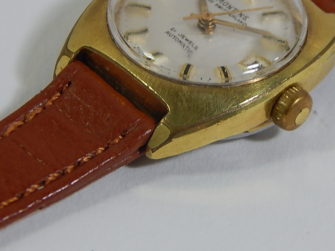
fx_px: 2352
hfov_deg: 8.1
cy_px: 77
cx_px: 223
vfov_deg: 6.1
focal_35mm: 243
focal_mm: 28.7
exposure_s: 1/30
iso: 200
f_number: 5.1
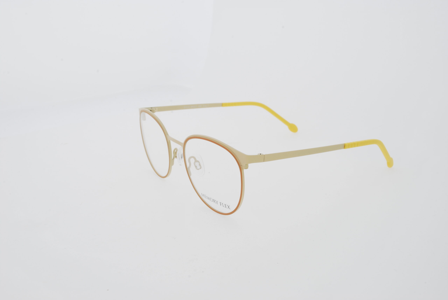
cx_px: 224
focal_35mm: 42
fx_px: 523
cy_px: 150
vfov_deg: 32.0
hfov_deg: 46.3
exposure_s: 1/30
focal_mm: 28
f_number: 18
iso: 100
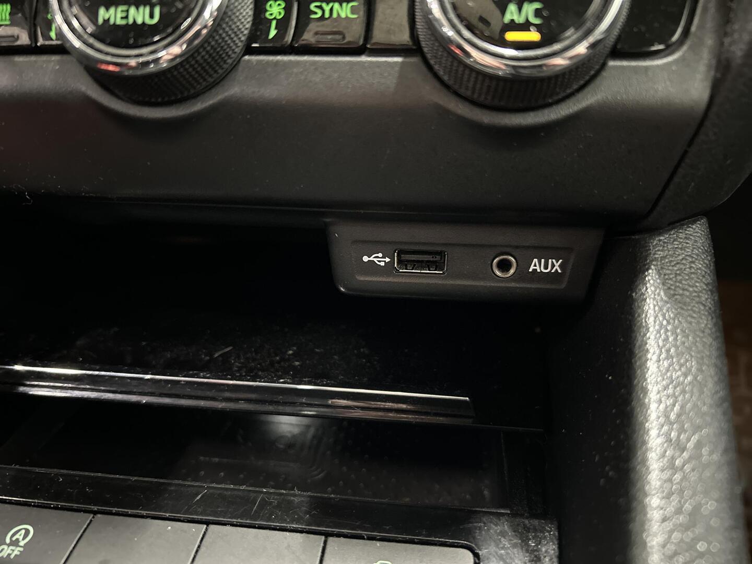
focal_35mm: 26
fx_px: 565
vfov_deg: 53.1
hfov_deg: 67.3
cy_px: 282
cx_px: 376
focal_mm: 5.7
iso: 2500
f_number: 1.5
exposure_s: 1/17
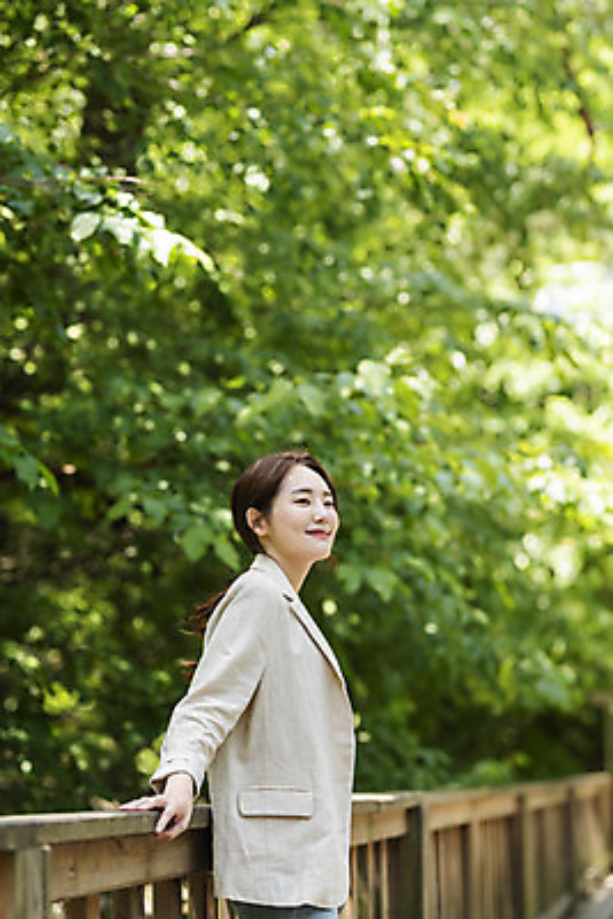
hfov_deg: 16.1
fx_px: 2169
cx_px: 306
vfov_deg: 23.9
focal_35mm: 85
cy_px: 460
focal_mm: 85
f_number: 2.2
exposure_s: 1/320
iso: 100
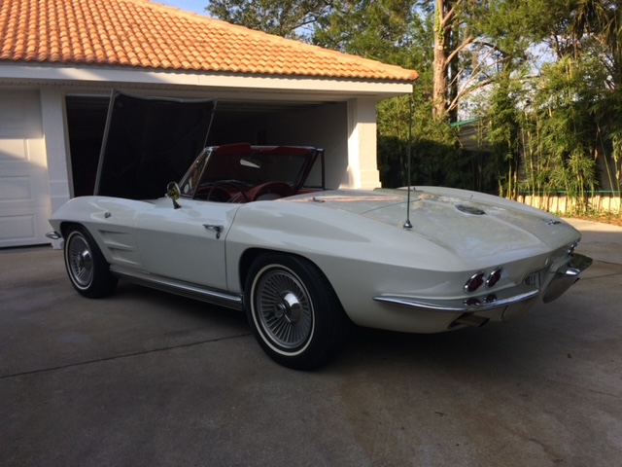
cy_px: 234
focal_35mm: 29
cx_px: 311
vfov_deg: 48.2
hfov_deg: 61.7
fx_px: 521
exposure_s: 1/746
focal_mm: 4.15
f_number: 2.2
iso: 32
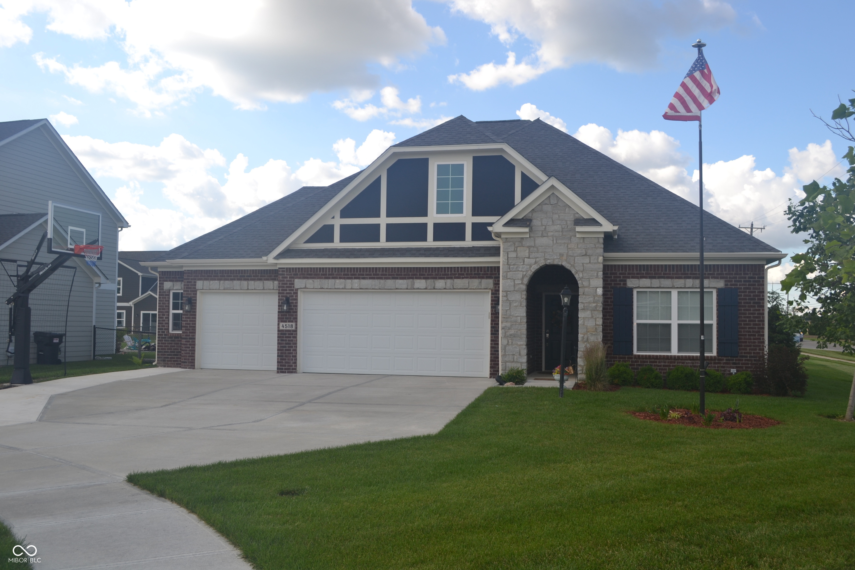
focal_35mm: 33
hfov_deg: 57.2
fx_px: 784
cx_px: 428
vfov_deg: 40.0
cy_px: 285
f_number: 7.1
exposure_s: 1/200
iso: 100
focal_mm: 22
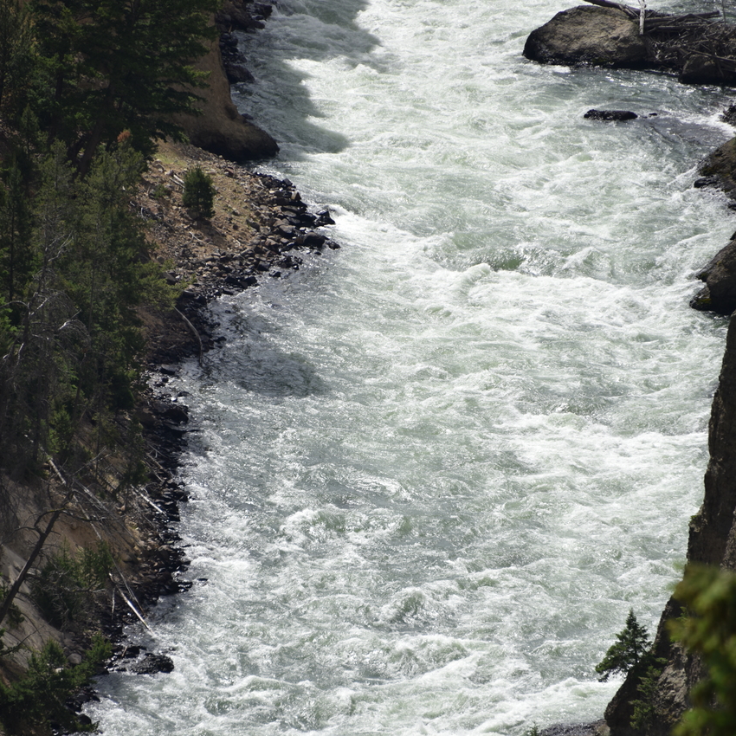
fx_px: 9237
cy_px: 424
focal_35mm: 384
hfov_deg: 4.6
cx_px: 368
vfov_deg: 4.6
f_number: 7.1
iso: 100
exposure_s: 1/640
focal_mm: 300
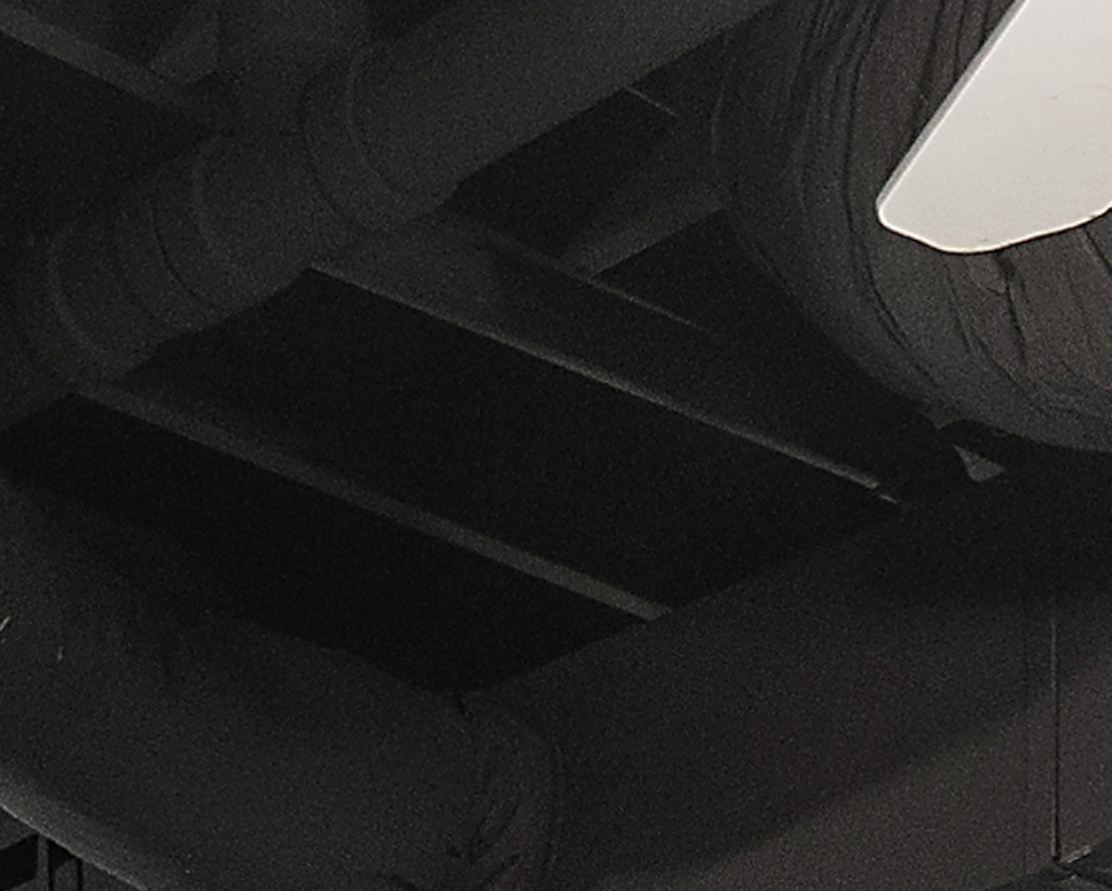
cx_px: 725
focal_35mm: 117
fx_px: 3852
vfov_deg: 11.2
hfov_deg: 16.4
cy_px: 2068
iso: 400
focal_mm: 8
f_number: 2.8
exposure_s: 1/10
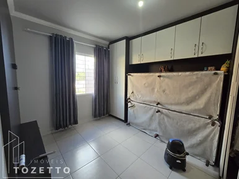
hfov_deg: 106.2
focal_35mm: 13
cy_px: 90
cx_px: 120
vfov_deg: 89.9
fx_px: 90
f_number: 2.2
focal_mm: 2.2
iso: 125
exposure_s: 1/60
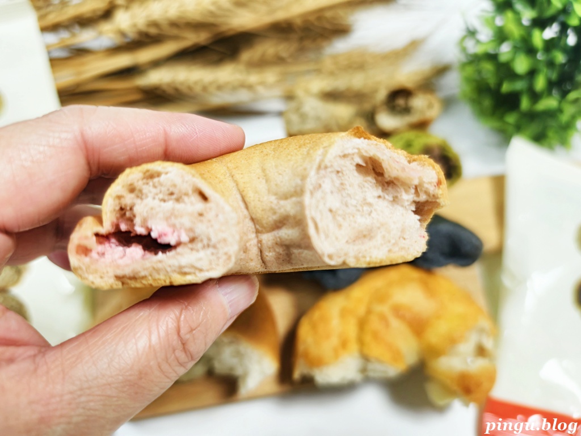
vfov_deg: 58.9
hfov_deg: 73.9
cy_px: 218
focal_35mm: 23
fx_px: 386
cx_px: 290
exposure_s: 1/200
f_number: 1.57
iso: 1040
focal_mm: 6.54
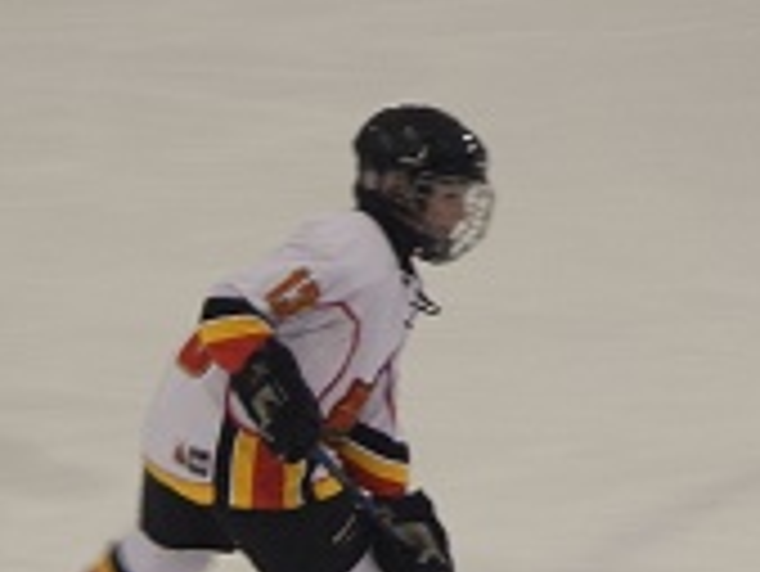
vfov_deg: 3.6
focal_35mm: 414
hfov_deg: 4.8
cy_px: 588
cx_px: 108
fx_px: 9096
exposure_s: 1/60
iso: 400
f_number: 4.8
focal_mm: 25
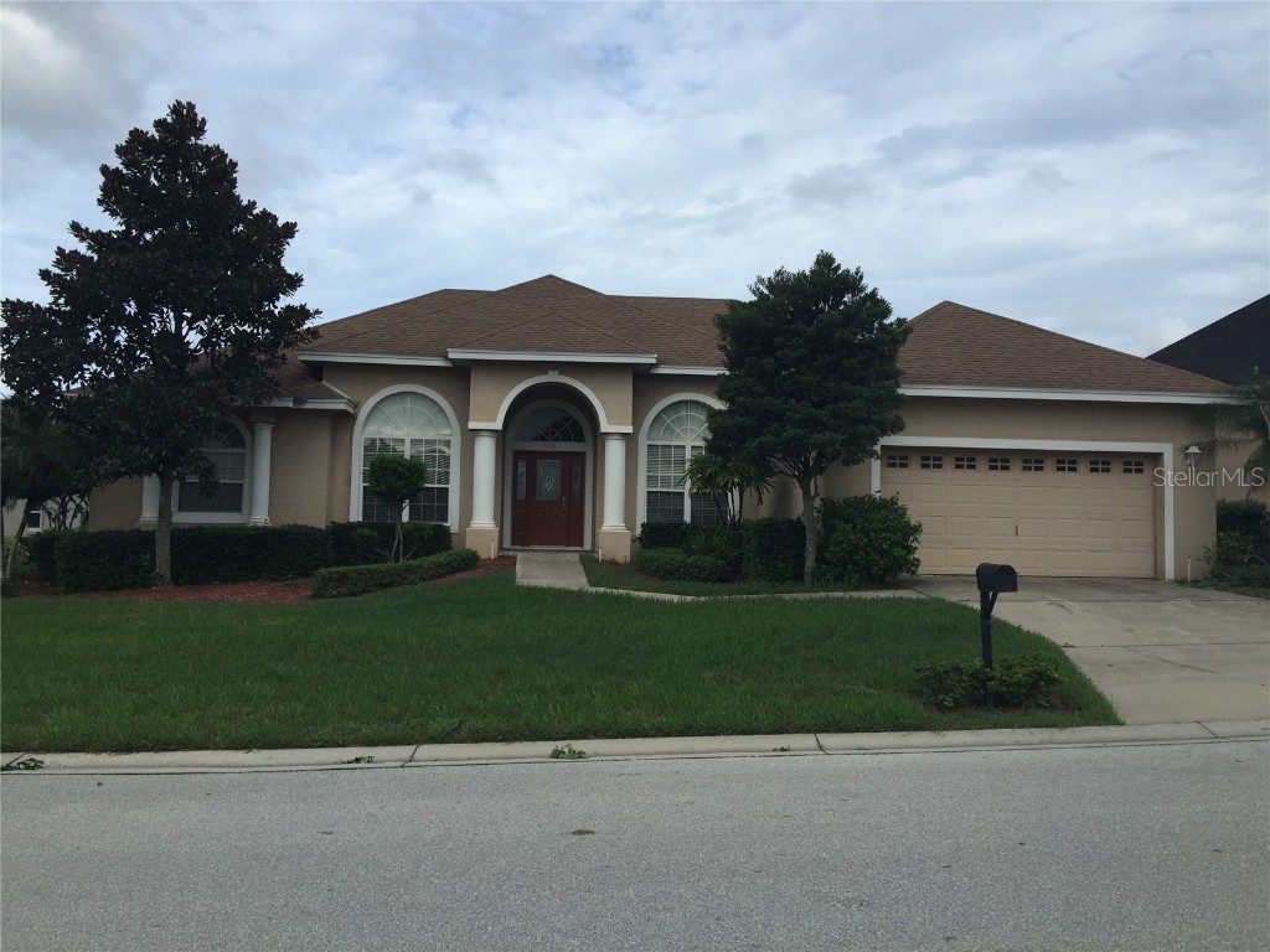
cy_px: 476
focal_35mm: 29
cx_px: 635
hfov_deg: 61.7
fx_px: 1064
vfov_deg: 48.2
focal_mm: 4.15
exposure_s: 1/1799
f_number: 2.2
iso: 32
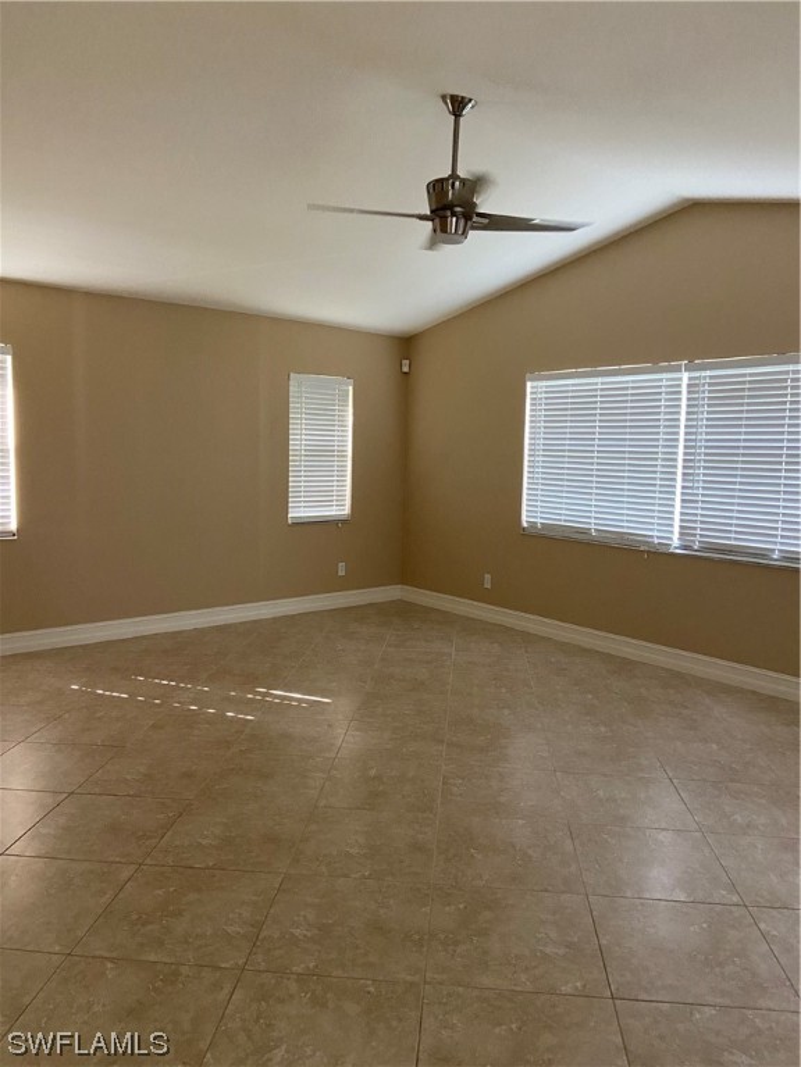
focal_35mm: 26
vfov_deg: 67.3
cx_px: 400
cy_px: 534
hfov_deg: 53.1
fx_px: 802
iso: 320
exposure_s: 1/60
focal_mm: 4.25
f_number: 1.8
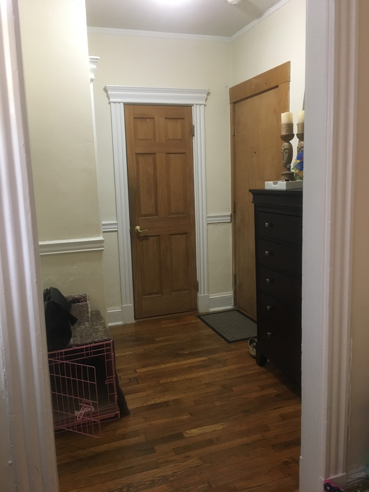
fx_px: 412
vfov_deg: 61.7
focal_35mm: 29
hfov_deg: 48.2
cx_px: 184
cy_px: 246
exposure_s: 1/24
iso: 200
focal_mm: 4.15
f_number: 2.2
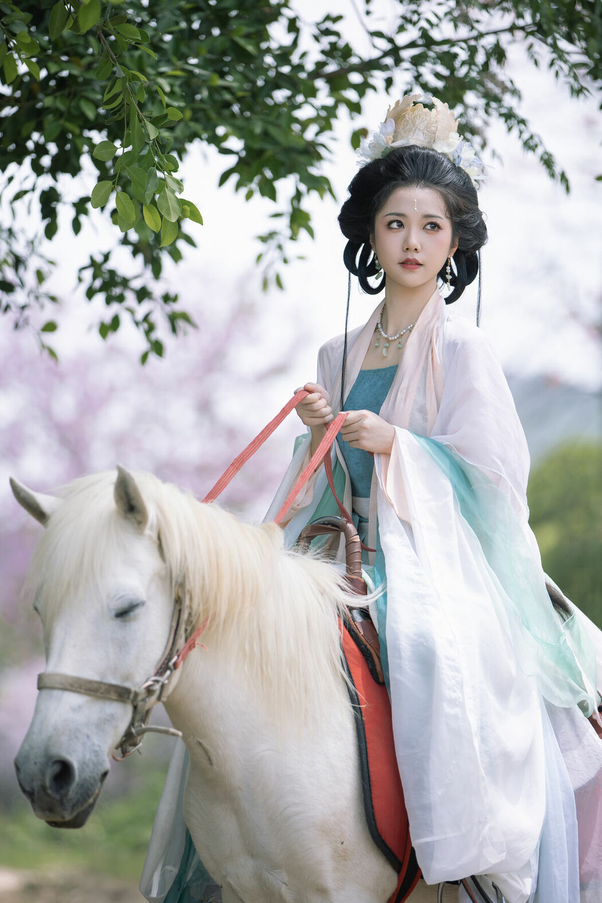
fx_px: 4013
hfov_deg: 8.6
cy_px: 452
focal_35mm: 160
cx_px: 301
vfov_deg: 12.8
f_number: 2.8
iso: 125
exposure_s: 1/1250
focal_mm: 160
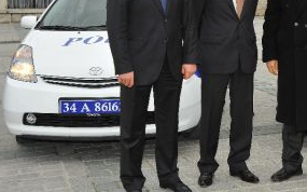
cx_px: 238
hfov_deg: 27.1
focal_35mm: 75
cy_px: 28
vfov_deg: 17.2
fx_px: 627
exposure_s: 1/250
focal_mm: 42
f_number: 8
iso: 250
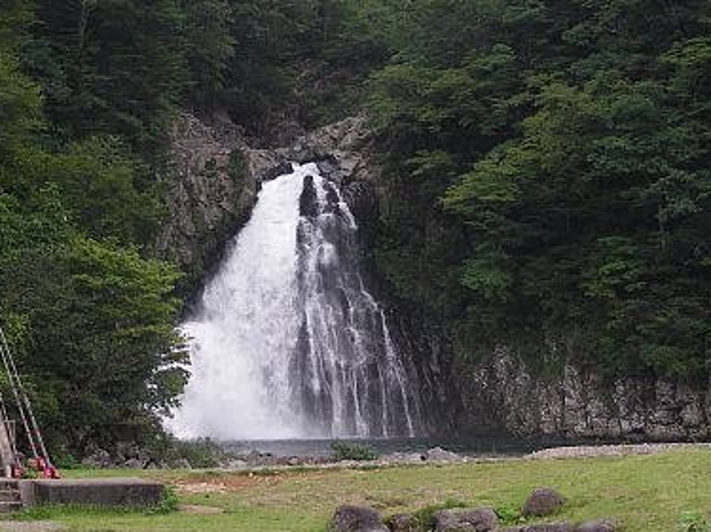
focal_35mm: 140
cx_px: 233
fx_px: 2875
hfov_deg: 14.1
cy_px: 273
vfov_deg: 10.6
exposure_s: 1/100
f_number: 3.5
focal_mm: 21.2
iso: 50
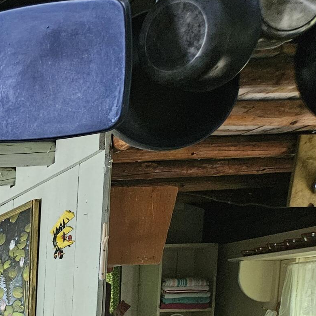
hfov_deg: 17.8
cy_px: 425
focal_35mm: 78
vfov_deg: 20.1
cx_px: -256
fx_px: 806
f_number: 1.8
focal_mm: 5.4
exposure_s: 1/60
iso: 500
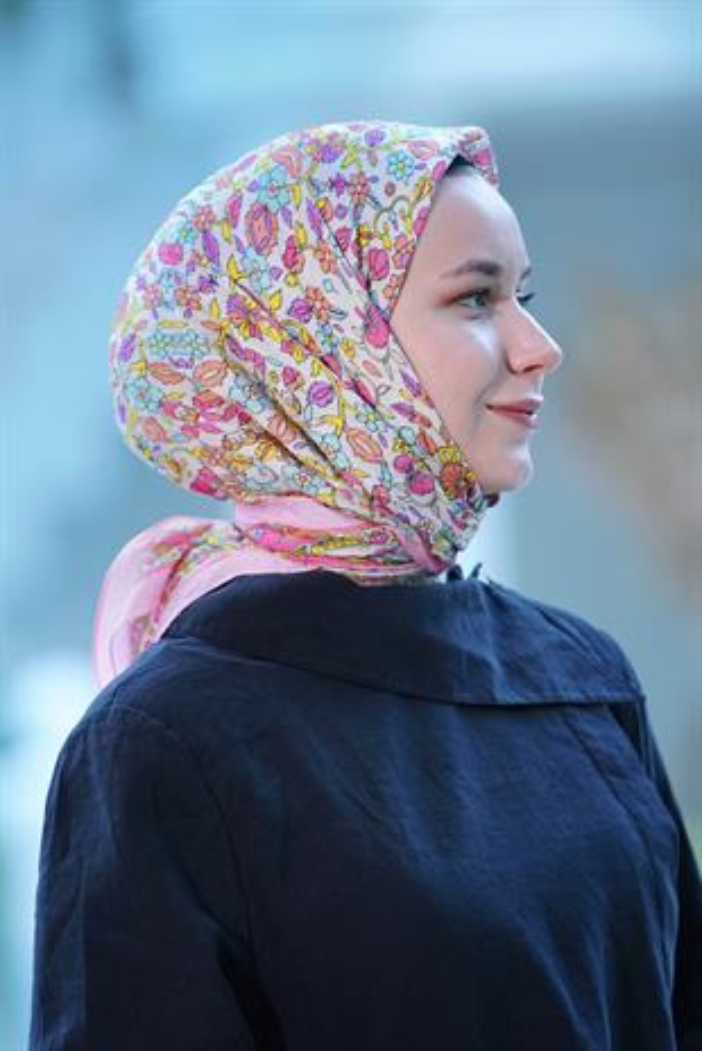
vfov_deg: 10.3
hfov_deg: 6.9
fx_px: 5841
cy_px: 526
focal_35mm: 200
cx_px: 351
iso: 640
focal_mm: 200
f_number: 3.2
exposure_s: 1/200
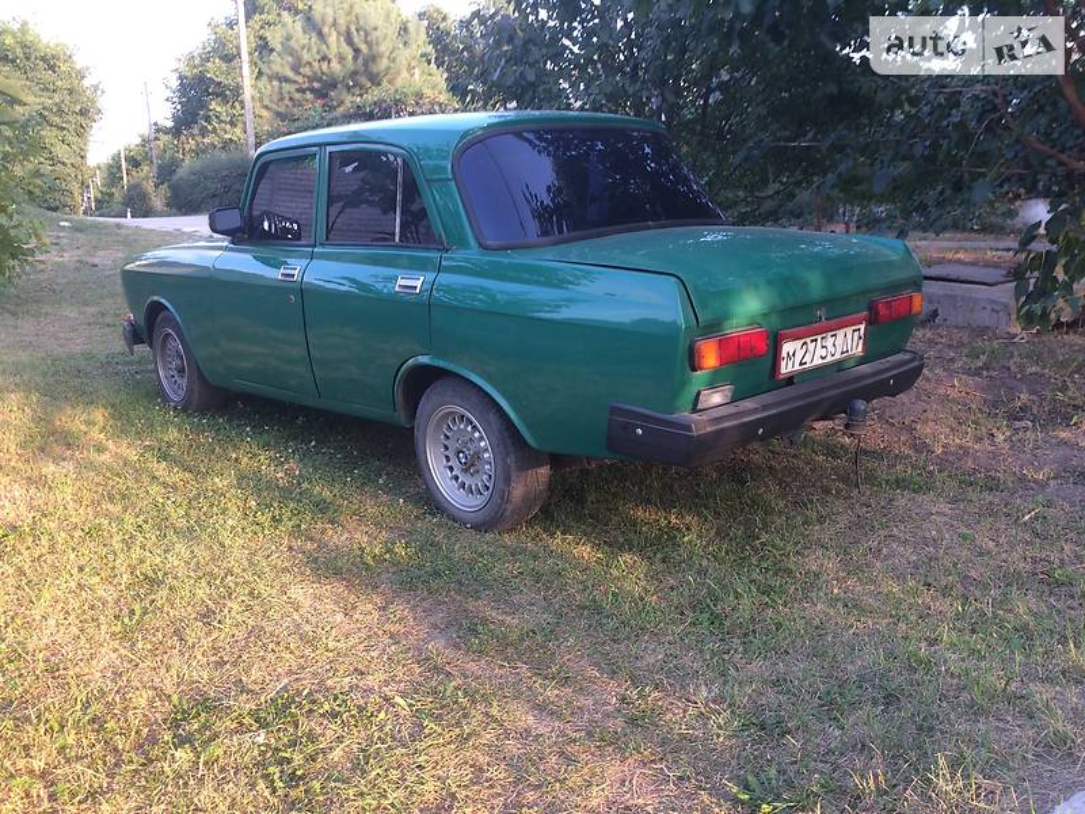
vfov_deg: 48.2
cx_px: 542
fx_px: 909
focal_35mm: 29
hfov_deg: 61.7
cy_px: 407
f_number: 2.2
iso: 32
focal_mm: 4.2
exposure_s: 1/104
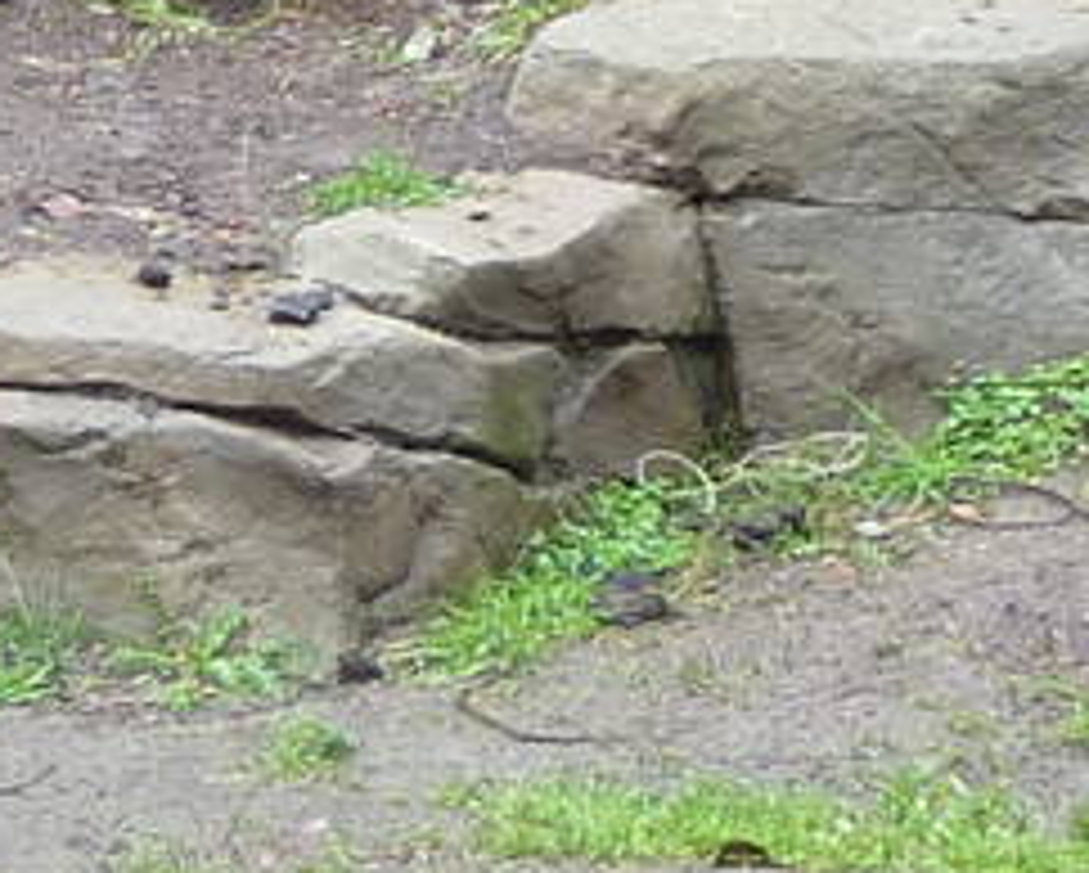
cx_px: -1426
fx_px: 8741
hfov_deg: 6.8
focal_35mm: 271
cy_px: -477
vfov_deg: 5.7
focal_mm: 6.9
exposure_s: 1/40
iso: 80
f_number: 3.7
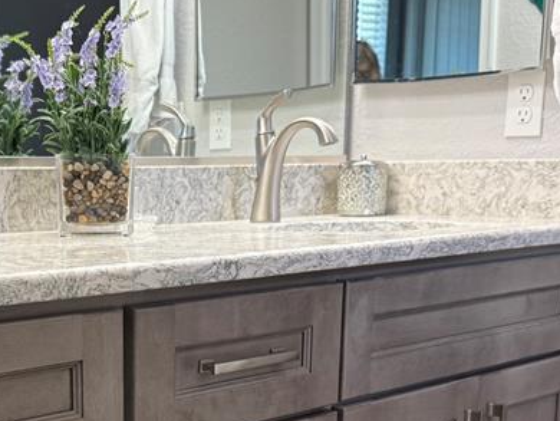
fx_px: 1020
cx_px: 106
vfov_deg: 22.7
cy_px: 382
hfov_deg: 29.9
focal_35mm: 63
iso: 160
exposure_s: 1/121
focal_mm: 6.76
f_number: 1.78
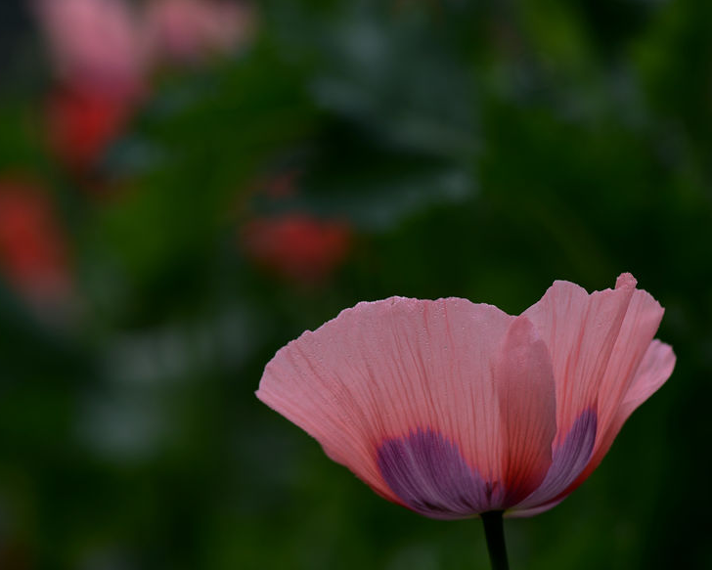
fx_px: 4279
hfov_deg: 9.5
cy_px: 301
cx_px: 335
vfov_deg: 7.6
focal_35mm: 203
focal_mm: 105
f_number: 4
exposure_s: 1/500
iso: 100
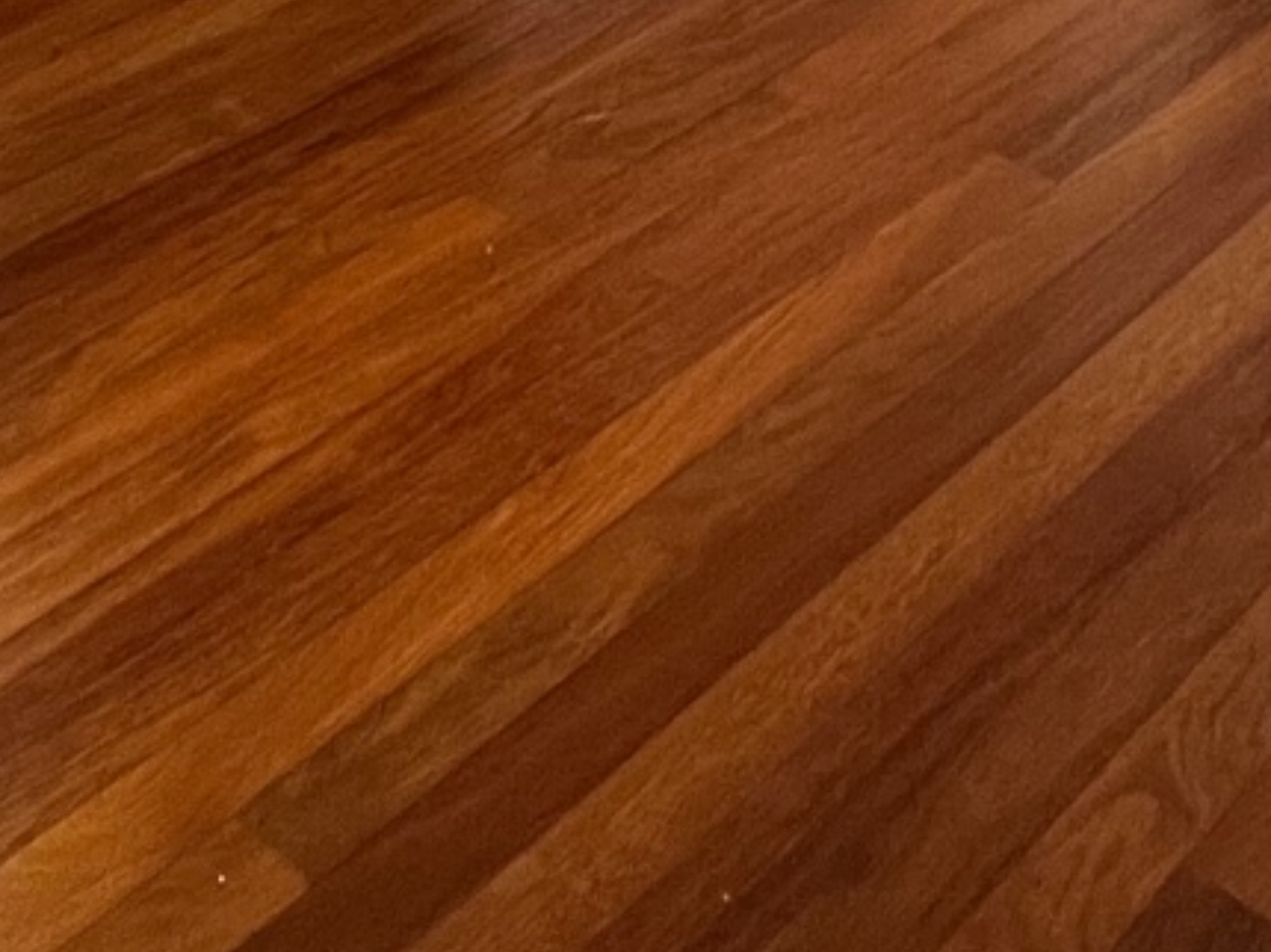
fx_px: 2238
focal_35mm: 61
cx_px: 1023
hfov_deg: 30.9
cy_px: -849
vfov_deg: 18.0
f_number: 1.8
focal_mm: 1.57
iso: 200
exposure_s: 1/120
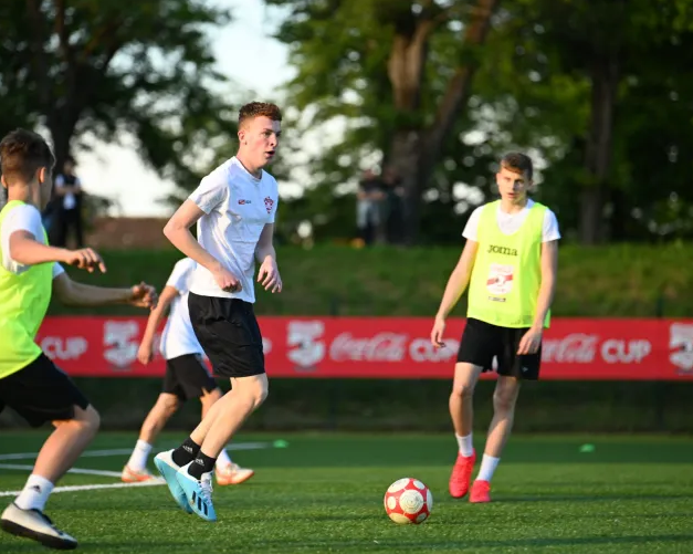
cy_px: 276
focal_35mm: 182
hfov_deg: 10.6
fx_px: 3731
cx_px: 294
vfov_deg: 8.5
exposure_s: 1/500
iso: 160
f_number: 2.8
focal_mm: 160
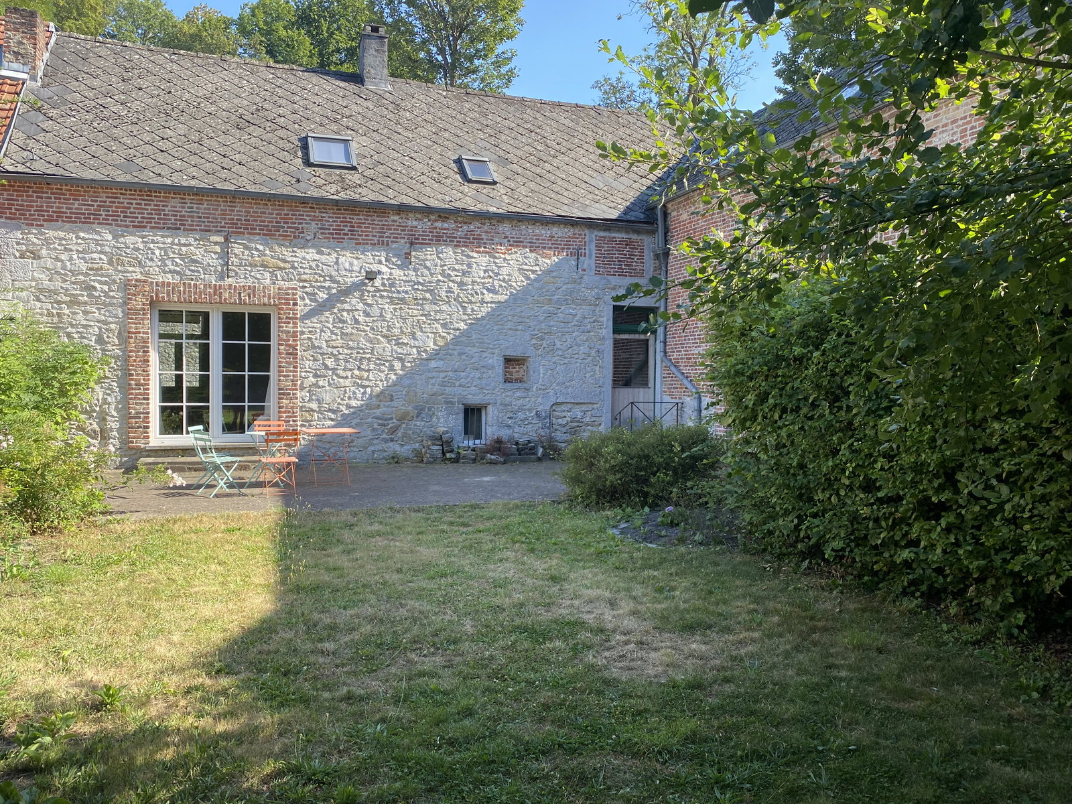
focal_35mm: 26
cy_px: 402
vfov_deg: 53.1
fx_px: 805
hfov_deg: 67.3
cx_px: 536
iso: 32
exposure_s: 1/613
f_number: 1.8
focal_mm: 4.25
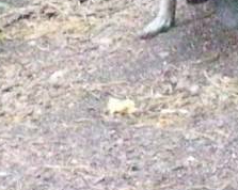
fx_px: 4286
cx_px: -62
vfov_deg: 2.5
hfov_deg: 3.2
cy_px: -178
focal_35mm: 609
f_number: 4.3
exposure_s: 1/142
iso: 800
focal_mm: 14.3
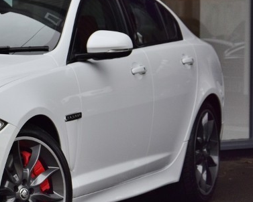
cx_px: -66
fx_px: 1656
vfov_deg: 7.0
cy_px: 67
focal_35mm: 221
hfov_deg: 8.6
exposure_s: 1/400
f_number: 5
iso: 400
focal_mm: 58
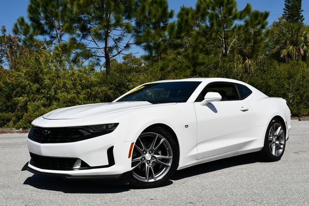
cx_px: 154
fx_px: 412
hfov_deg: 41.1
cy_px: 103
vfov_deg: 28.1
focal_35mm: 48
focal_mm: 24
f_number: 10
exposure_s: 1/400
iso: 100
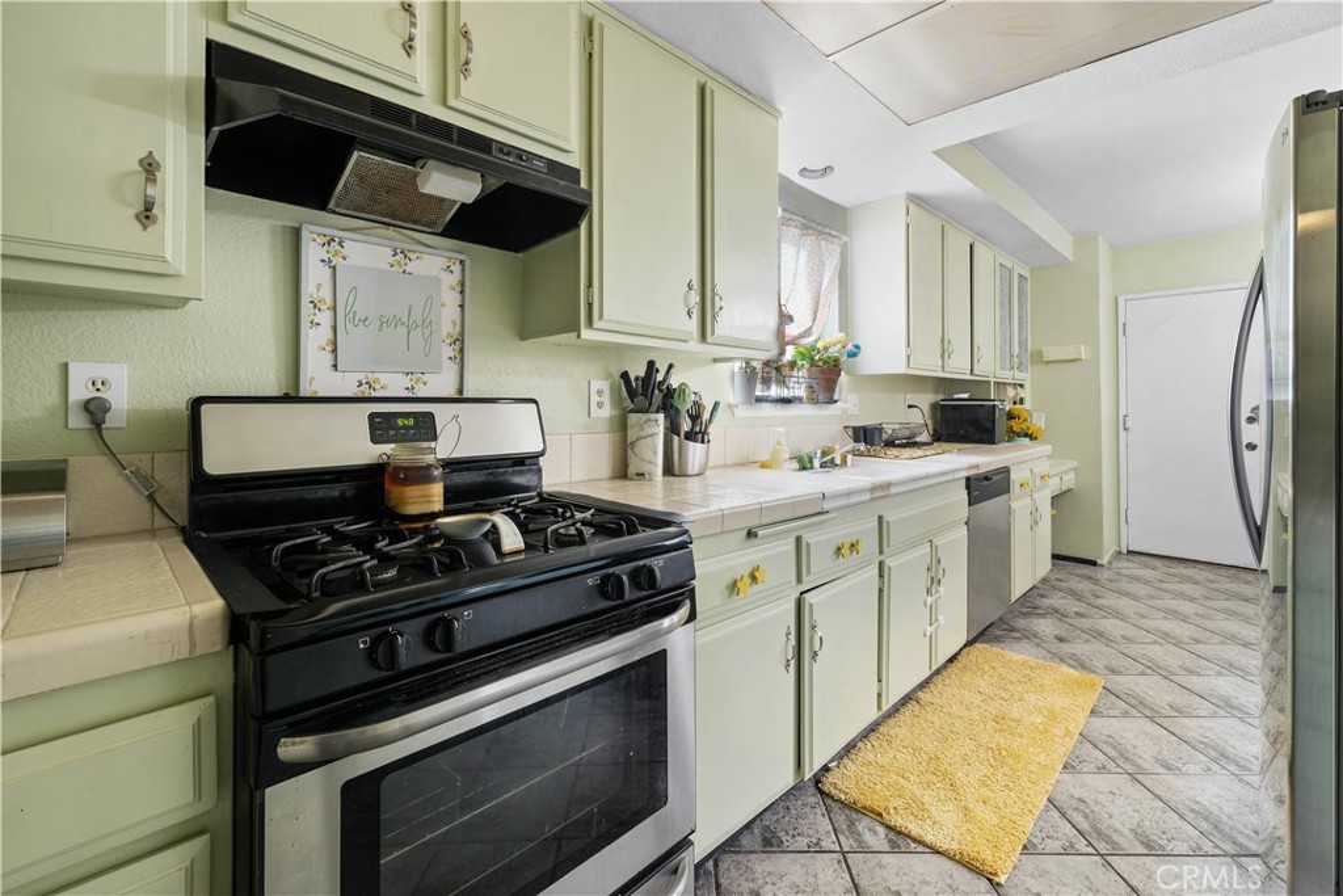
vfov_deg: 77.3
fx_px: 560
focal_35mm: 15
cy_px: 448
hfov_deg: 100.4
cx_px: 672
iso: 100
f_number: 8
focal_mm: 15
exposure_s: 30
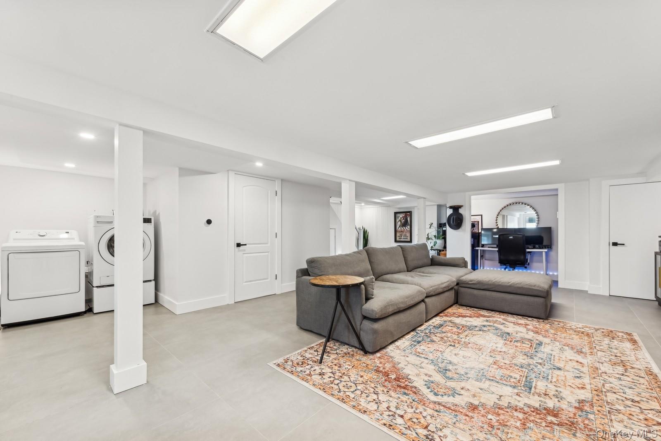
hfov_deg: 104.2
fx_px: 257
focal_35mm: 14
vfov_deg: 81.2
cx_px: 330
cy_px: 220
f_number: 11
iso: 100
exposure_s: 1/2
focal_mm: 14
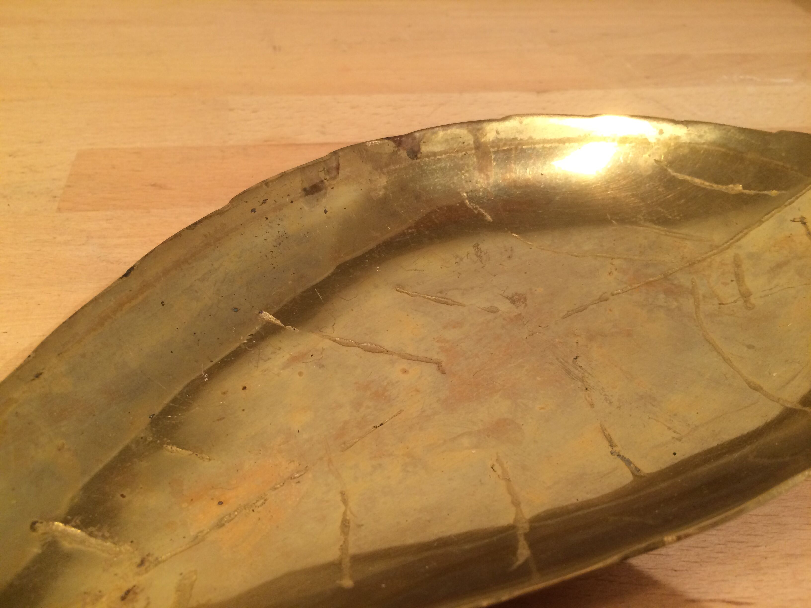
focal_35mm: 29
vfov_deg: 48.2
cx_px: 406
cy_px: 304
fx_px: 679
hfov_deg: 61.7
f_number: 2.2
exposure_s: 1/33
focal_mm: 4.15
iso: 80
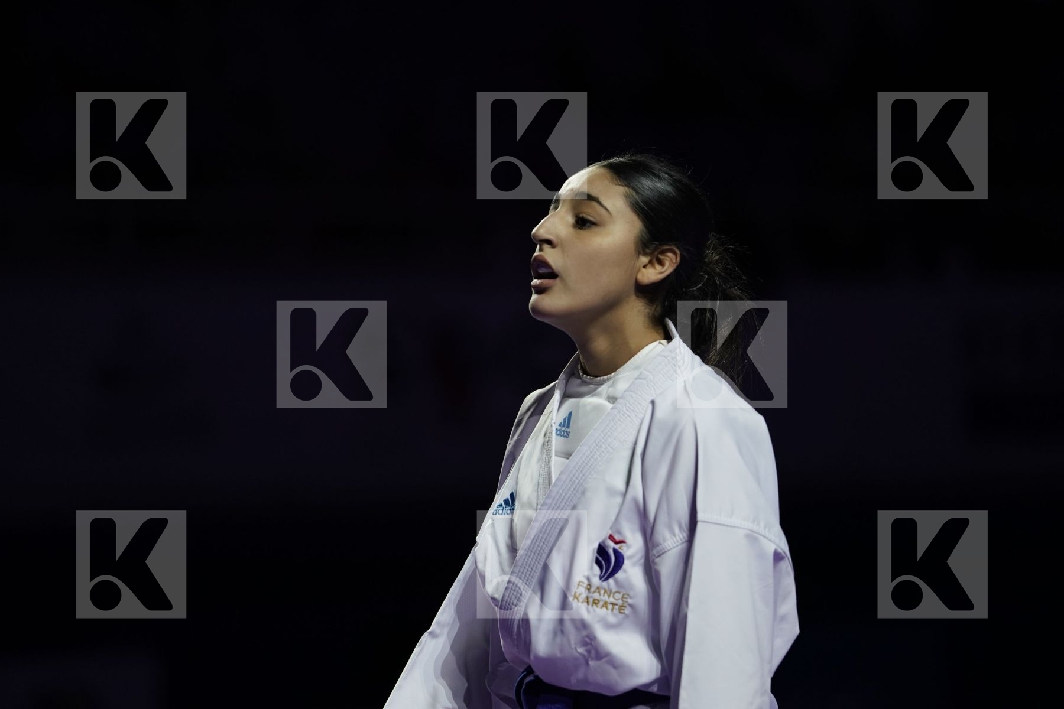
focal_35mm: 200
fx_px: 5911
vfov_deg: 6.9
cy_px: 354
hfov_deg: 10.3
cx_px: 532
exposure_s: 1/1000
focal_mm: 200
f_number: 2.8
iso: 1000
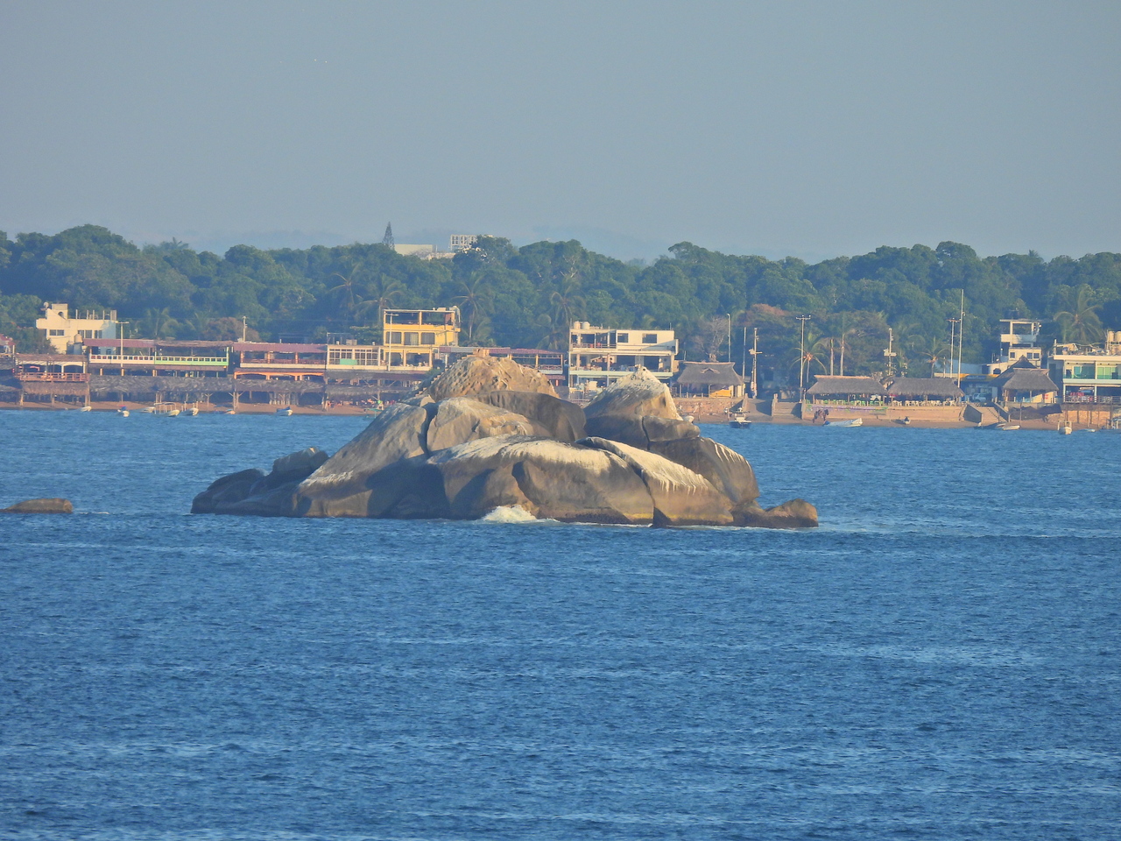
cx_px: 560
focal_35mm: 1200
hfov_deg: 1.7
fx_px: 38861
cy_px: 420
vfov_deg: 1.2
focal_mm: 214
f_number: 6.3
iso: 125
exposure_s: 1/500
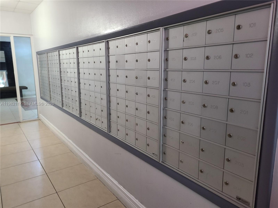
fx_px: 209
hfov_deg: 67.3
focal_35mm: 26
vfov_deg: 53.1
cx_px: 139
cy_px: 104
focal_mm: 5.4
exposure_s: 1/30
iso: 640
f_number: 1.8
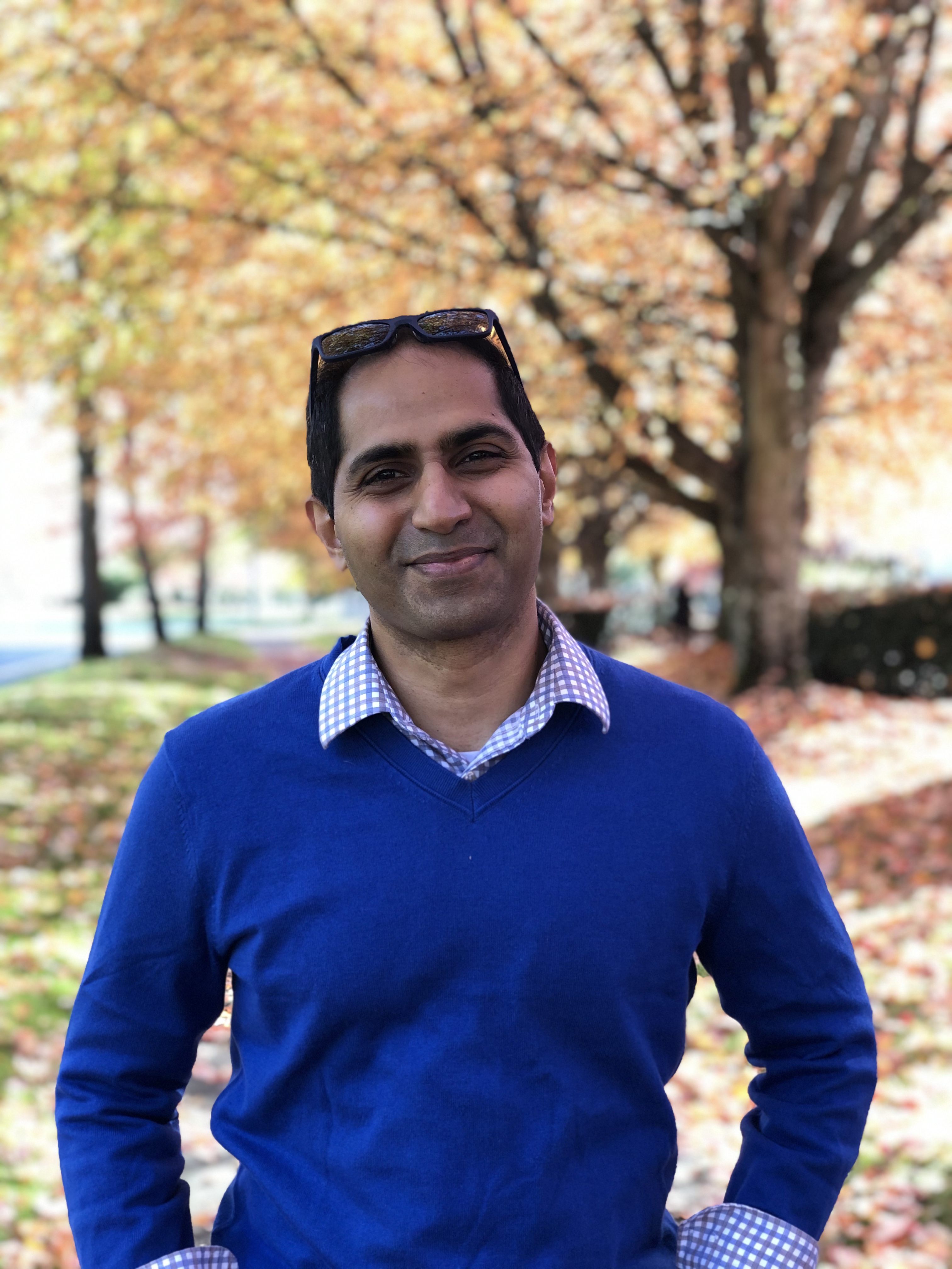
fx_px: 1907
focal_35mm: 52
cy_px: 634
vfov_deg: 36.8
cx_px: 476
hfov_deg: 28.0
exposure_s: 1/60
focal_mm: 6
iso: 32
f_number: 2.4
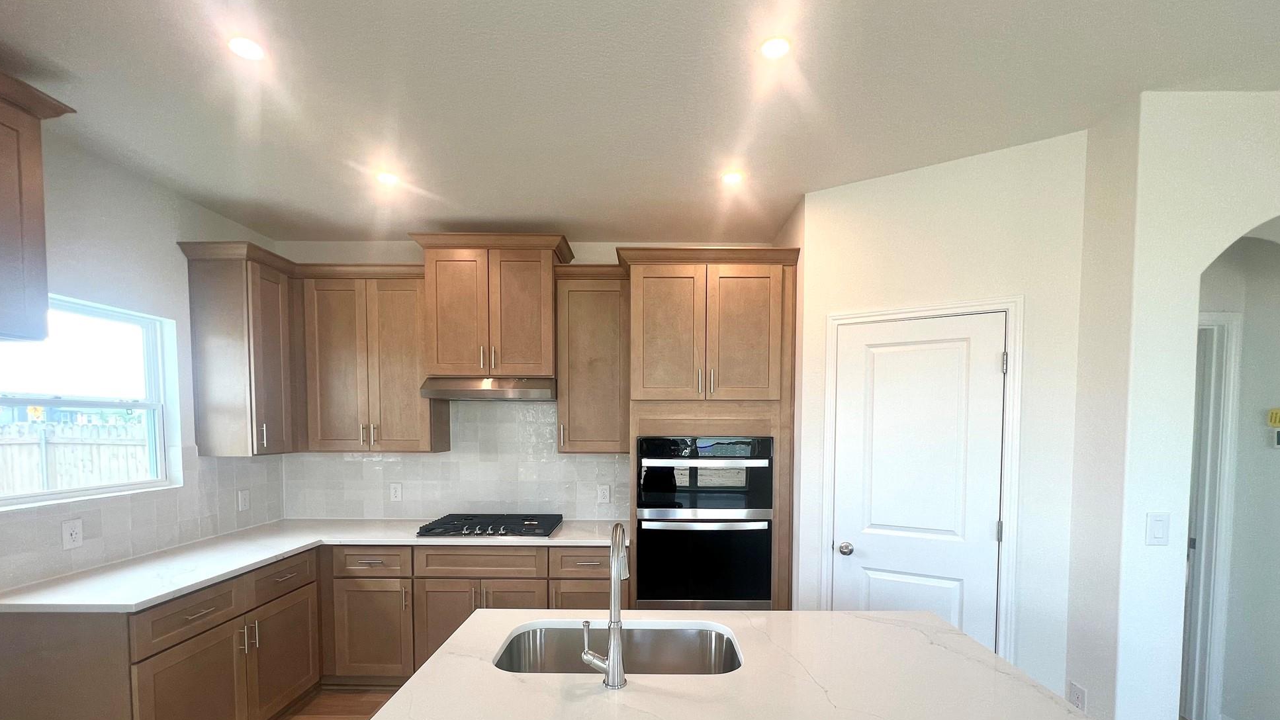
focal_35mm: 15
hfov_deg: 103.0
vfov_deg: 69.4
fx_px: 509
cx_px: 651
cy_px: 452
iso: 80
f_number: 1.8
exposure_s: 1/120
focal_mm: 1.57
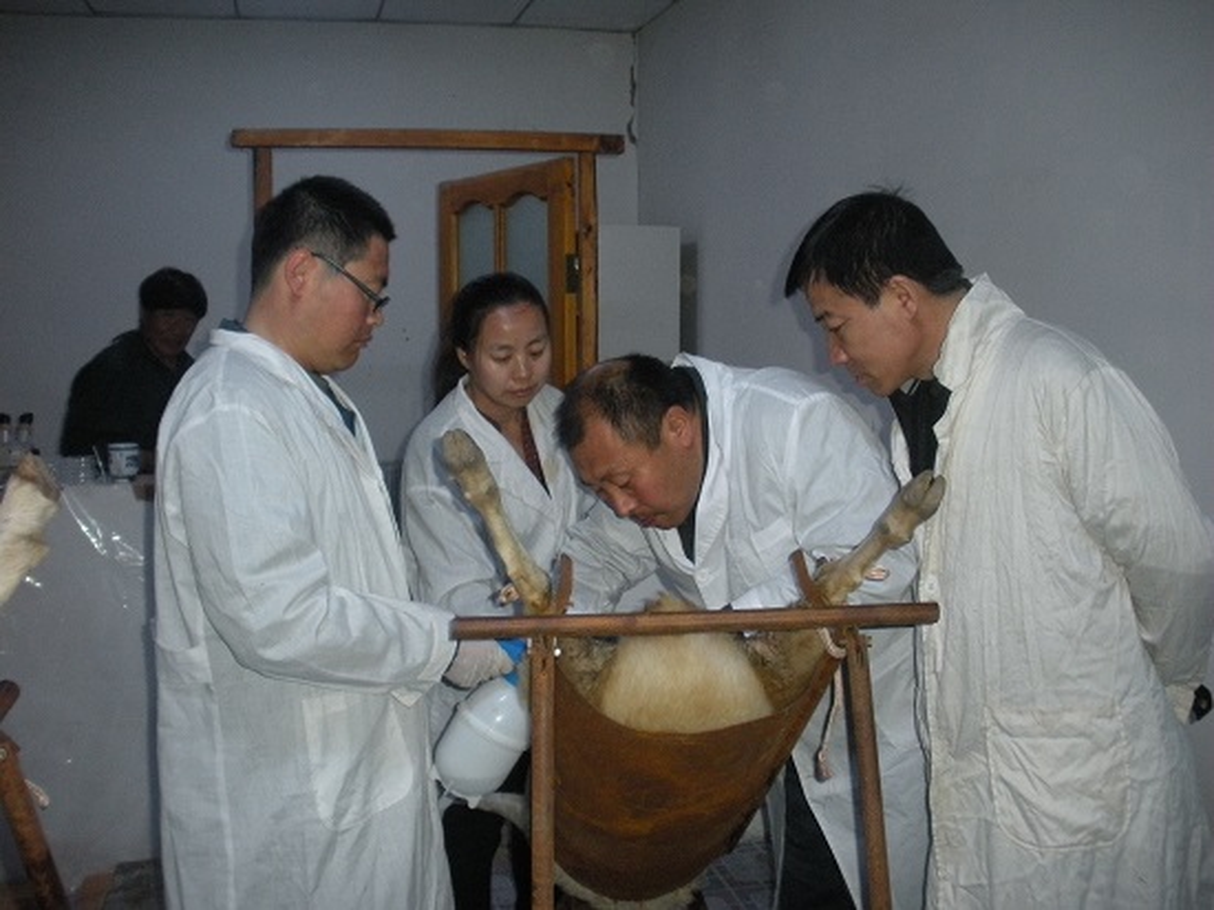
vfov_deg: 40.7
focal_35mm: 35
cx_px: 607
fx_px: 1227
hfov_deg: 52.6
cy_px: 455
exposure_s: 1/60
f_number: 3.5
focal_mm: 6.3
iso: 400
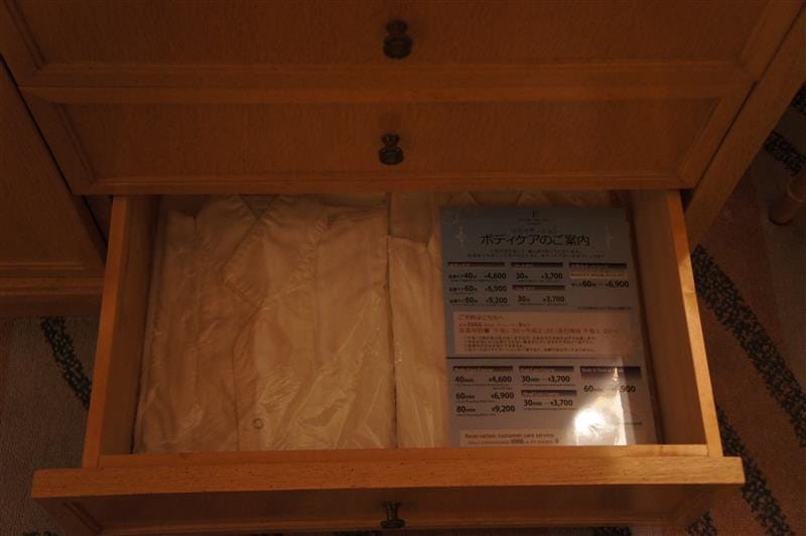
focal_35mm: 45
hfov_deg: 43.6
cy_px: 268
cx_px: 403
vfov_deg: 29.8
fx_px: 1007
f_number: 4.5
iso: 1600
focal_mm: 30
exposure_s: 1/40
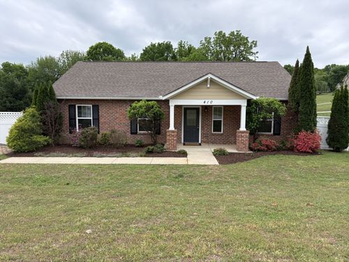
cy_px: 131
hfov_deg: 67.3
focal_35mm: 26
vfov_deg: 53.1
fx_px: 262
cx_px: 174
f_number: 1.6
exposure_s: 1/548
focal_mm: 5.96
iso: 64
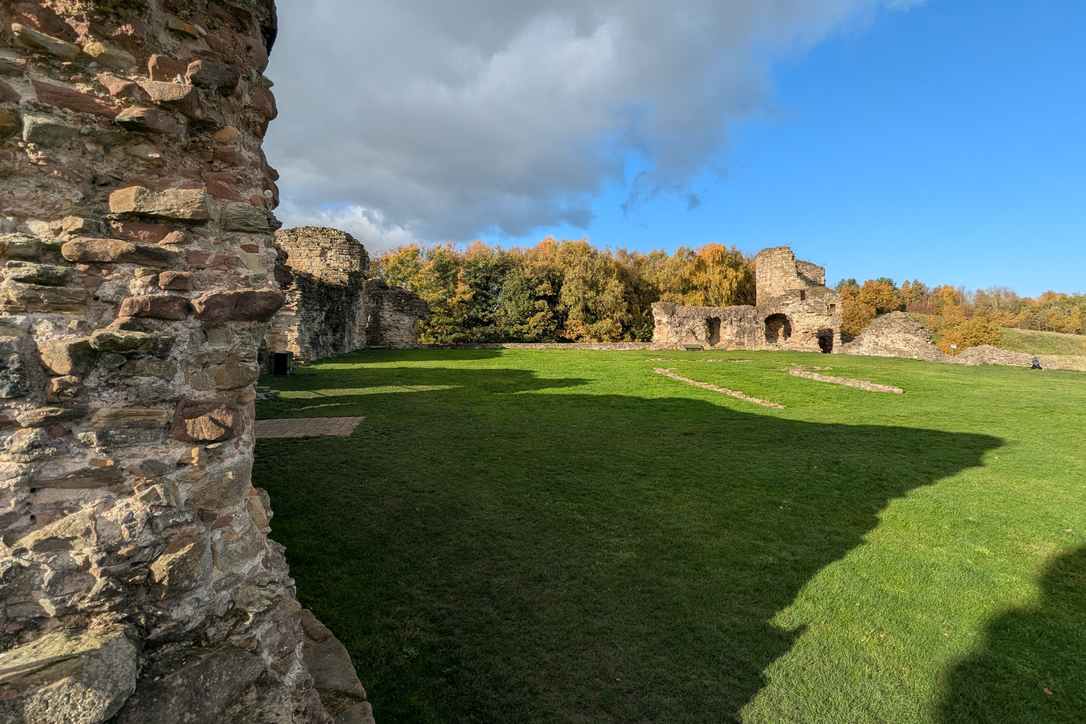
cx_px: 535
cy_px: 321
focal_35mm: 17
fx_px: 513
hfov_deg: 93.3
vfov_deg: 70.2
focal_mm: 2.35
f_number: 2.2
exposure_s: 1/1408
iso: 48
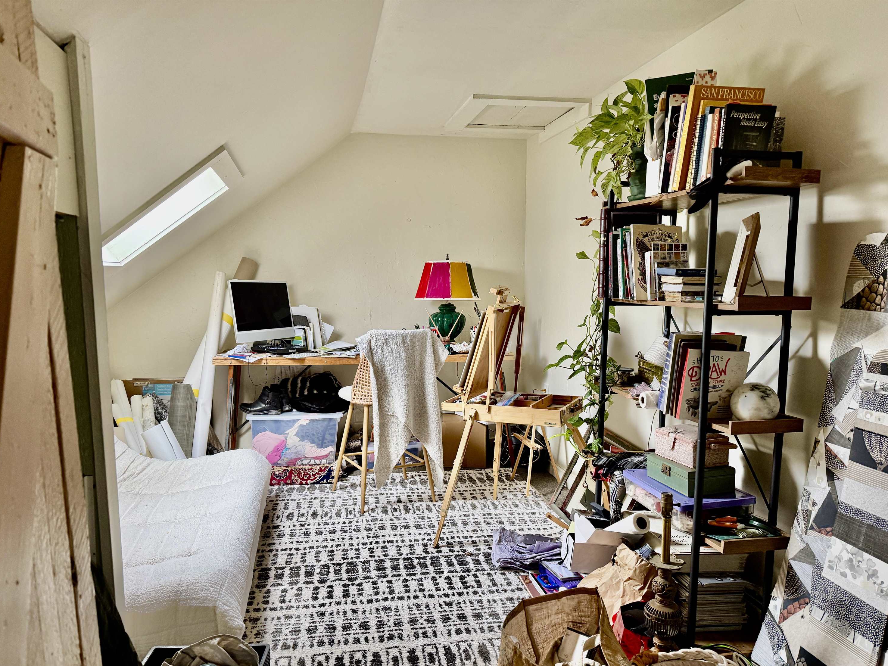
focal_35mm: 25
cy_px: 346
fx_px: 641
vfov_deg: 54.9
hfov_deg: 69.4
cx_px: 435
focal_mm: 6.76
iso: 200
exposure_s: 1/62
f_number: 1.78
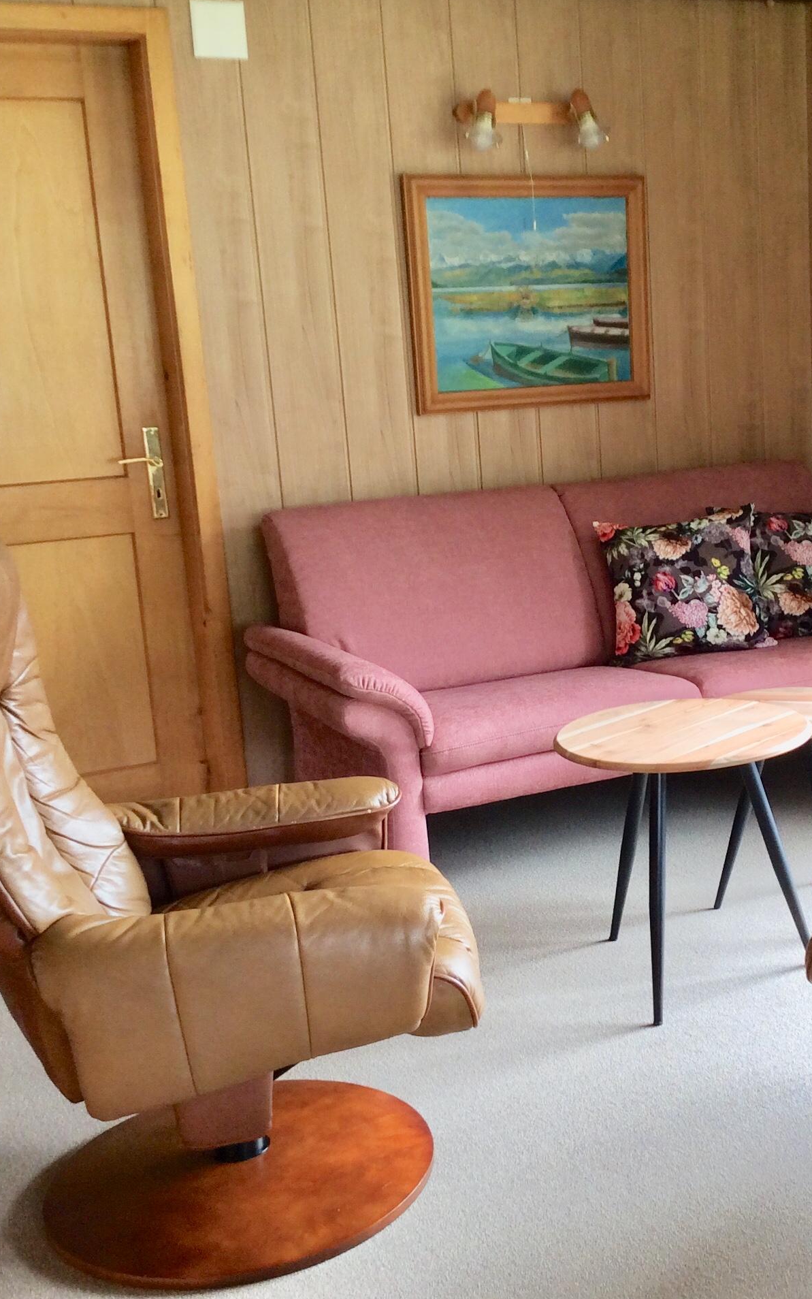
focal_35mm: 46
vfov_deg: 43.5
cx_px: 612
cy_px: 644
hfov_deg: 27.6
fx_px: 1628
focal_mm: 3.3
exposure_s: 1/25
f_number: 2.4
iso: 32
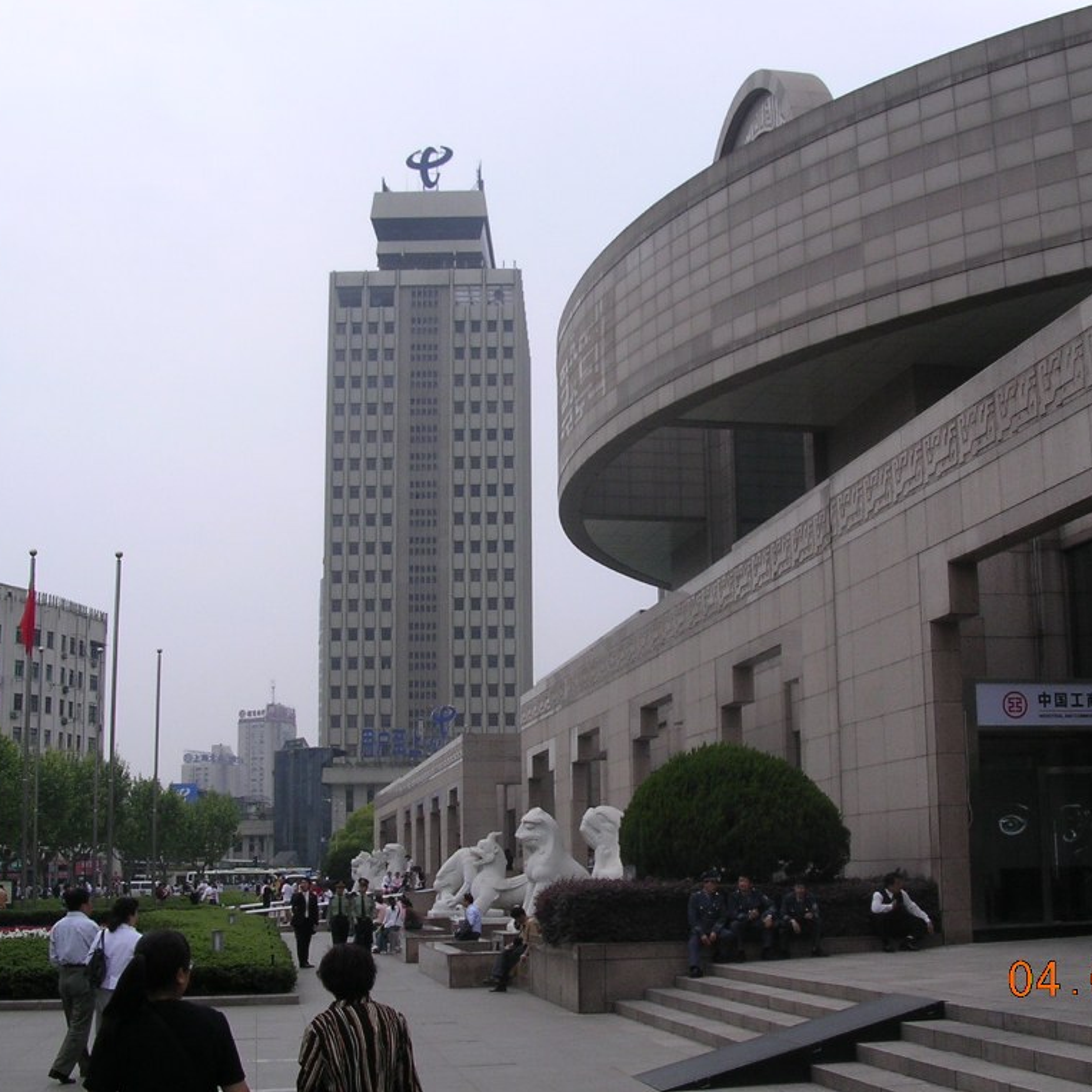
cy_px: 545
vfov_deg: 37.6
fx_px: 1606
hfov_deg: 37.5
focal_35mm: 45
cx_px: 619
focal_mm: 5.8
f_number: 5.6
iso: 100
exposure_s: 1/284
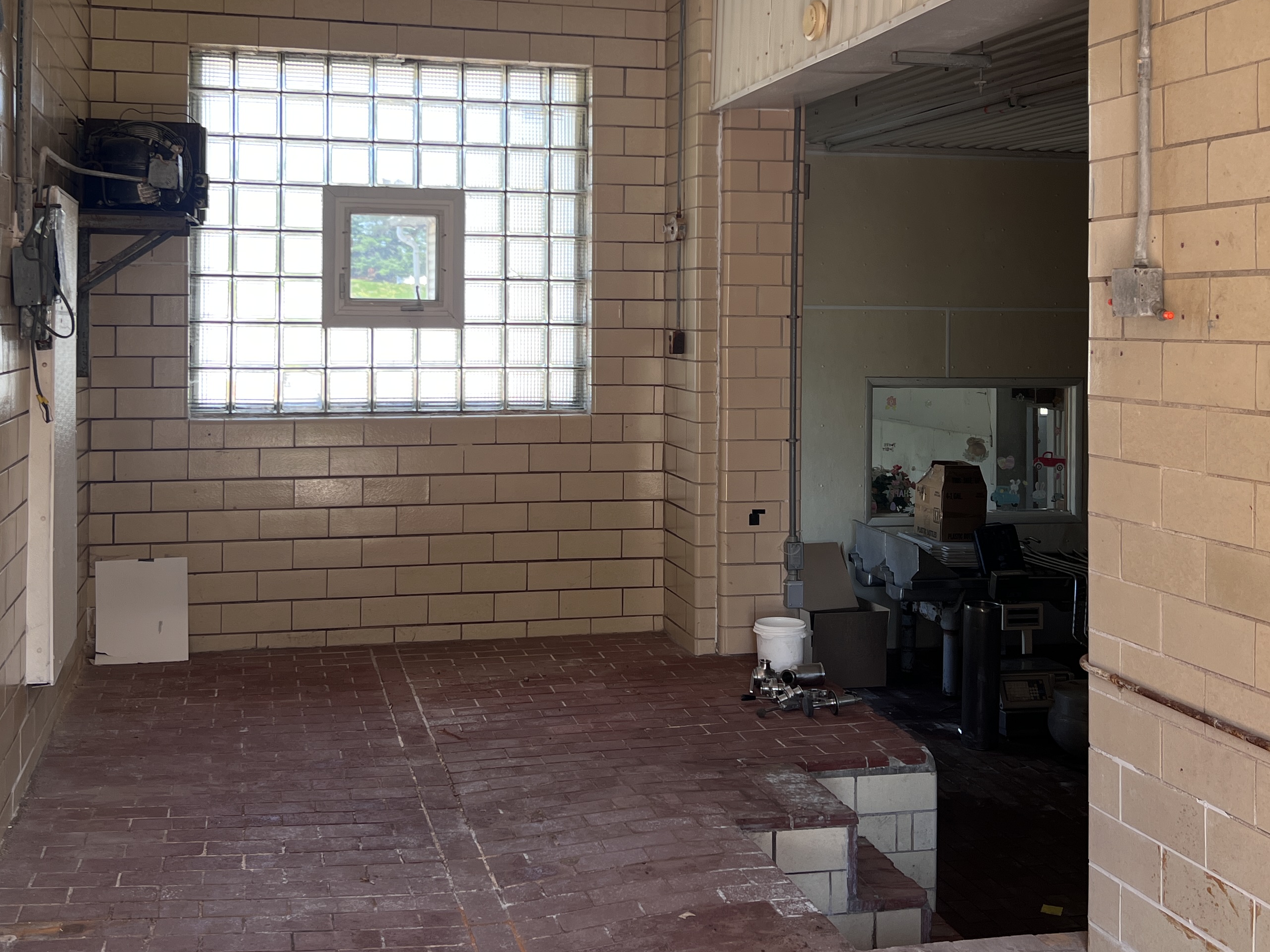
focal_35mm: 41
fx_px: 1504
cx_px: 596
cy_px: 334
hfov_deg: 45.7
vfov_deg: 34.9
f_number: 1.5
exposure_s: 1/130
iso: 40
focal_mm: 5.7
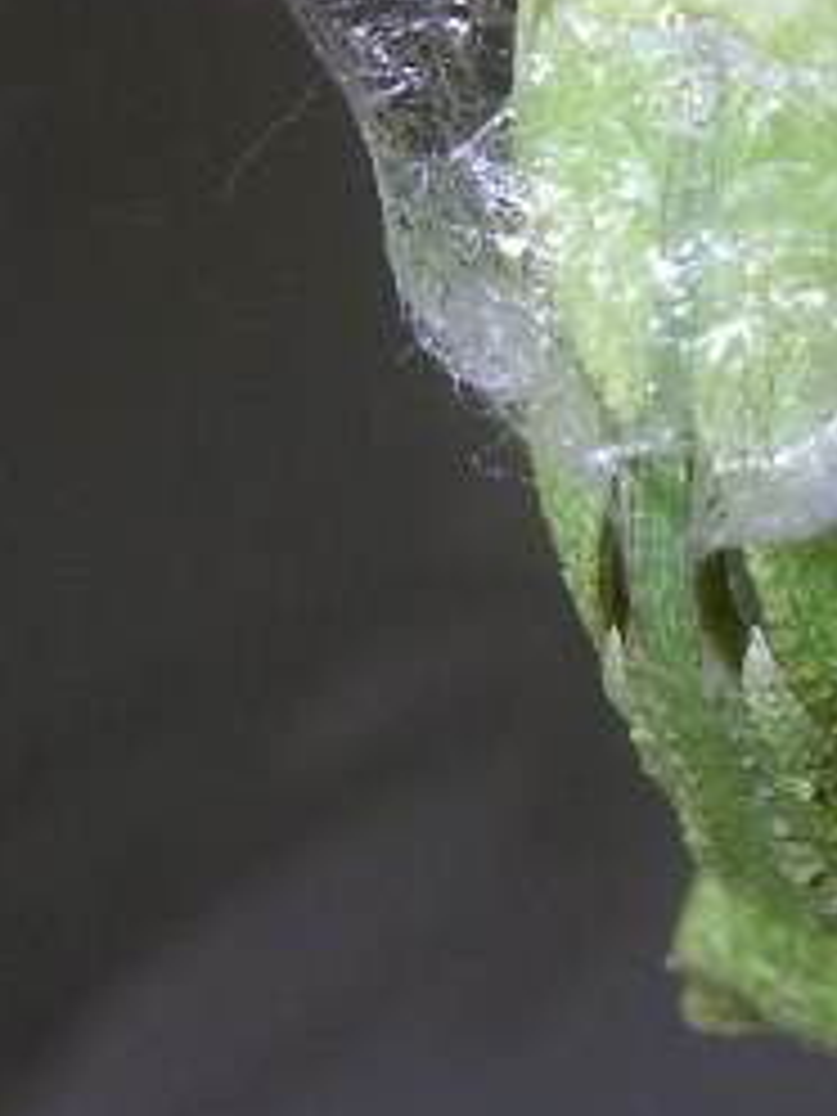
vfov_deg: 19.2
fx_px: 3159
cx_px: 702
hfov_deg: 15.0
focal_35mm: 98
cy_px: -130
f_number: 5.6
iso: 50
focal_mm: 5.8
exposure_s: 1/60.1
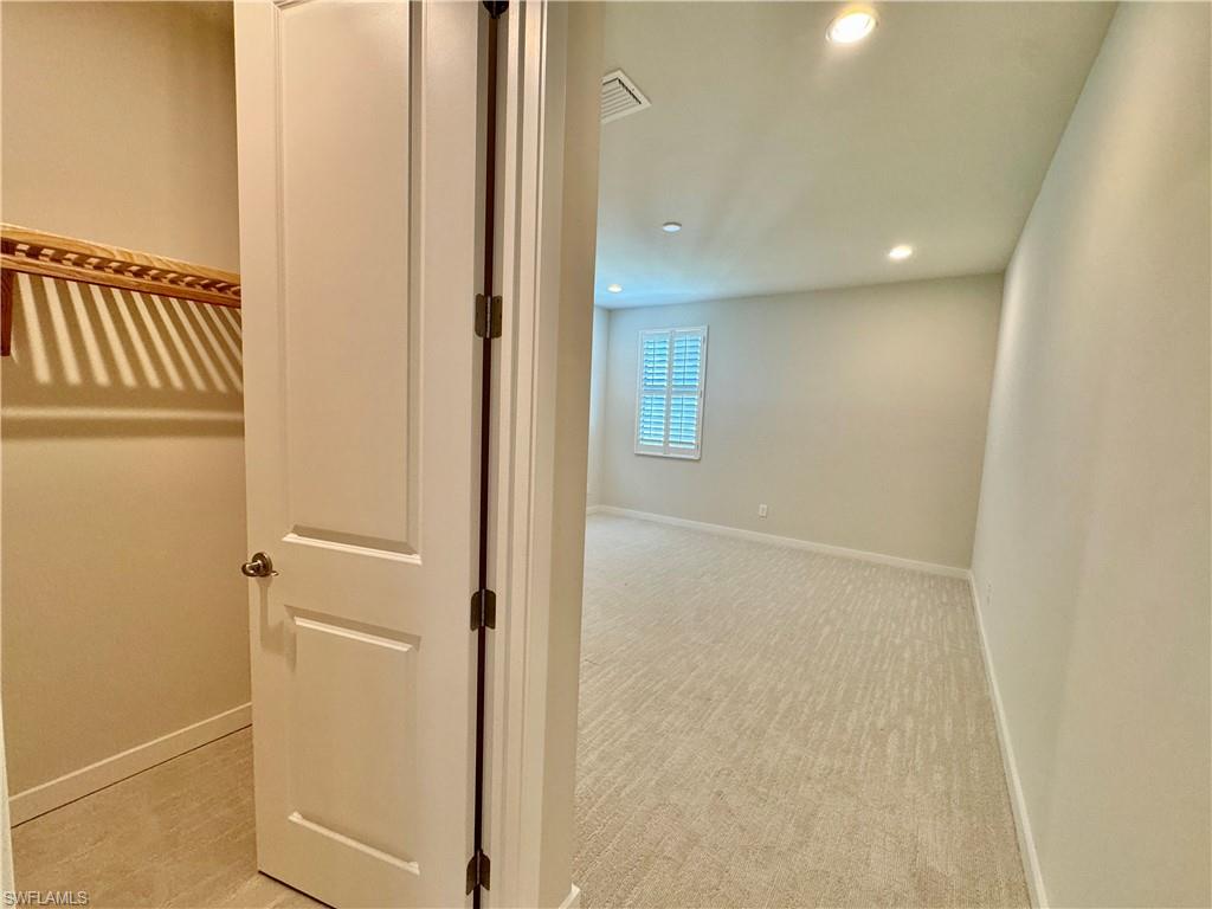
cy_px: 454
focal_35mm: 14
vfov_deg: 85.7
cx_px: 606
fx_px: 490
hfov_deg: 102.1
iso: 200
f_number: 2.2
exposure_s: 1/120
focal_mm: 2.22
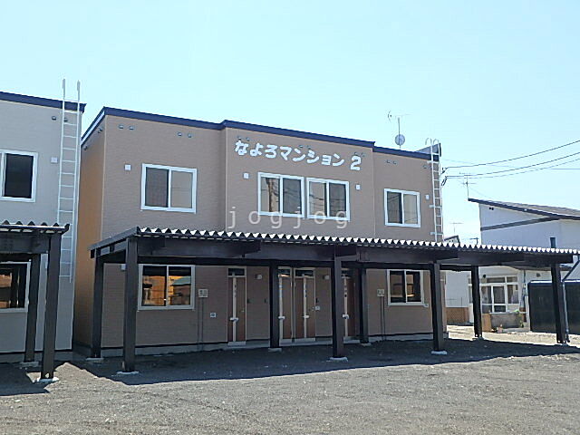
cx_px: 290
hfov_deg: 54.0
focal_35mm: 34
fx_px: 570
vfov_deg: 41.8
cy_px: 218
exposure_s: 1/400
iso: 125
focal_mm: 6
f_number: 4.9
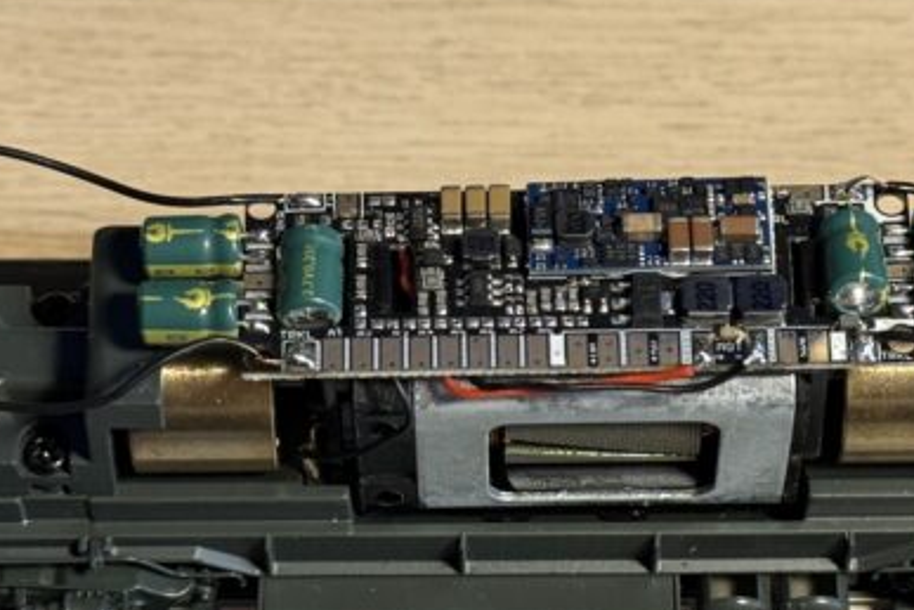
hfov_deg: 15.5
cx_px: 567
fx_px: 3351
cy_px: 456
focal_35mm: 132
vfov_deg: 10.4
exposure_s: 1/50
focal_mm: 6.76
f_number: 1.78
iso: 160
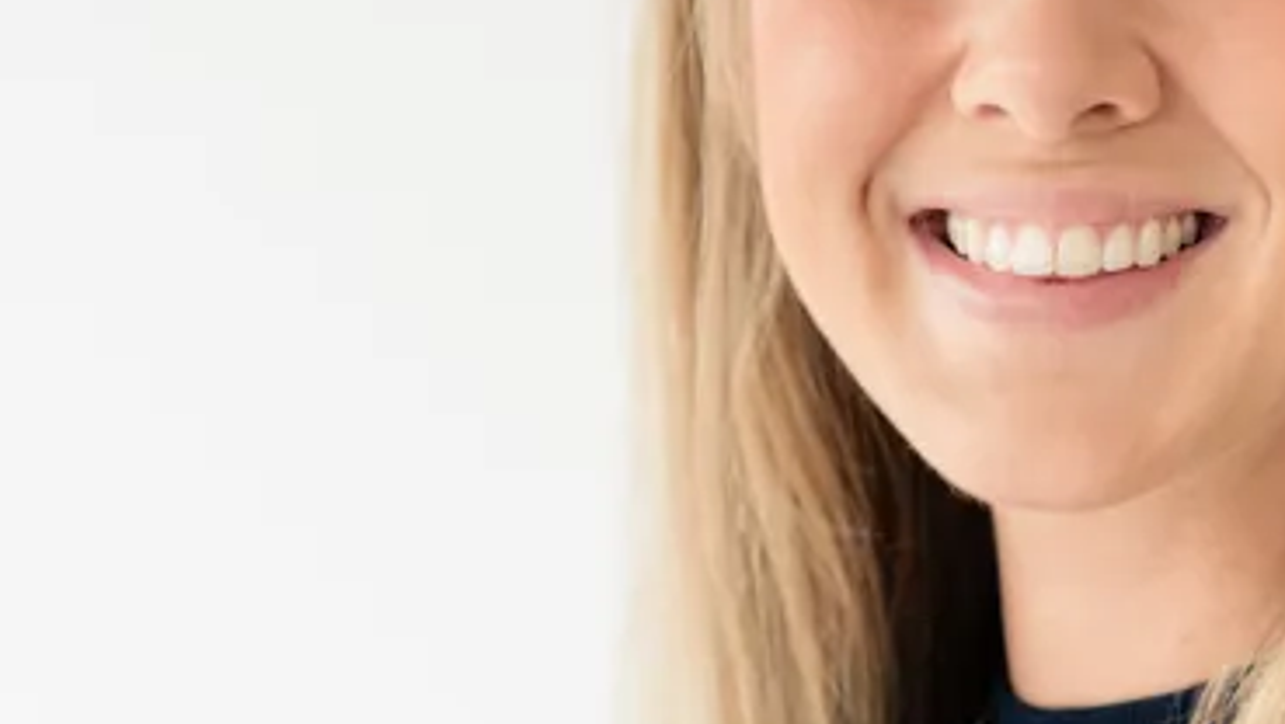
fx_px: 7398
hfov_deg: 9.9
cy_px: 289
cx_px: 1215
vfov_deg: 5.6
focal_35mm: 217
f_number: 3.5
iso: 800
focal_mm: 85
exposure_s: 1/250
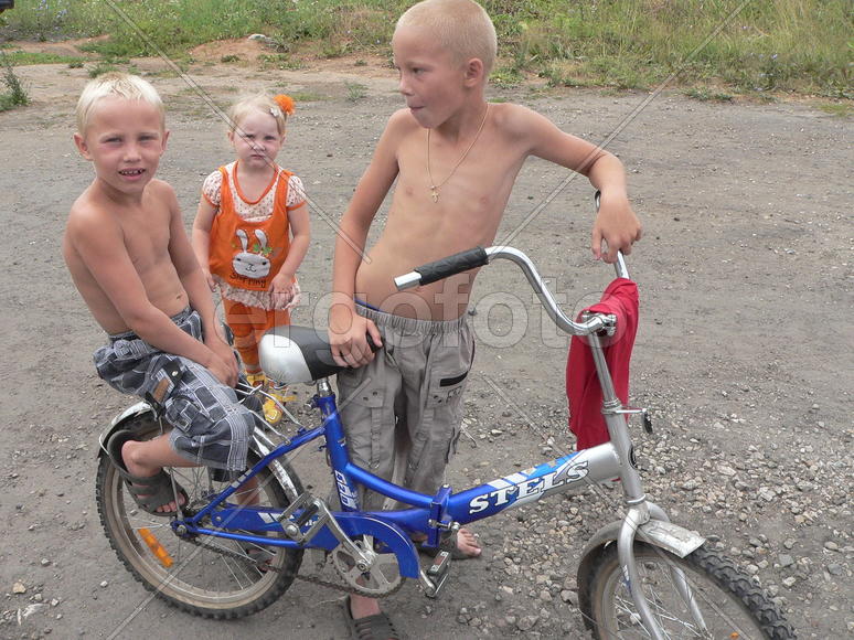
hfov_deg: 51.4
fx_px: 888
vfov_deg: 39.6
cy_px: 320
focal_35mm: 36
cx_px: 427
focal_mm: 6
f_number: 5.6
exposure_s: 1/500
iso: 200
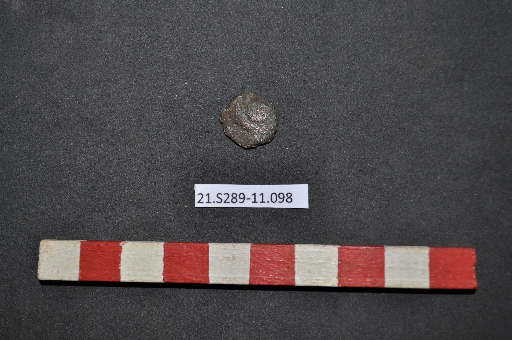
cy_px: 170
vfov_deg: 25.7
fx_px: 746
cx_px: 256
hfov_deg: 37.9
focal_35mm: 52
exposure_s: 1/125
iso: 200
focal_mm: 35
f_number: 5.6
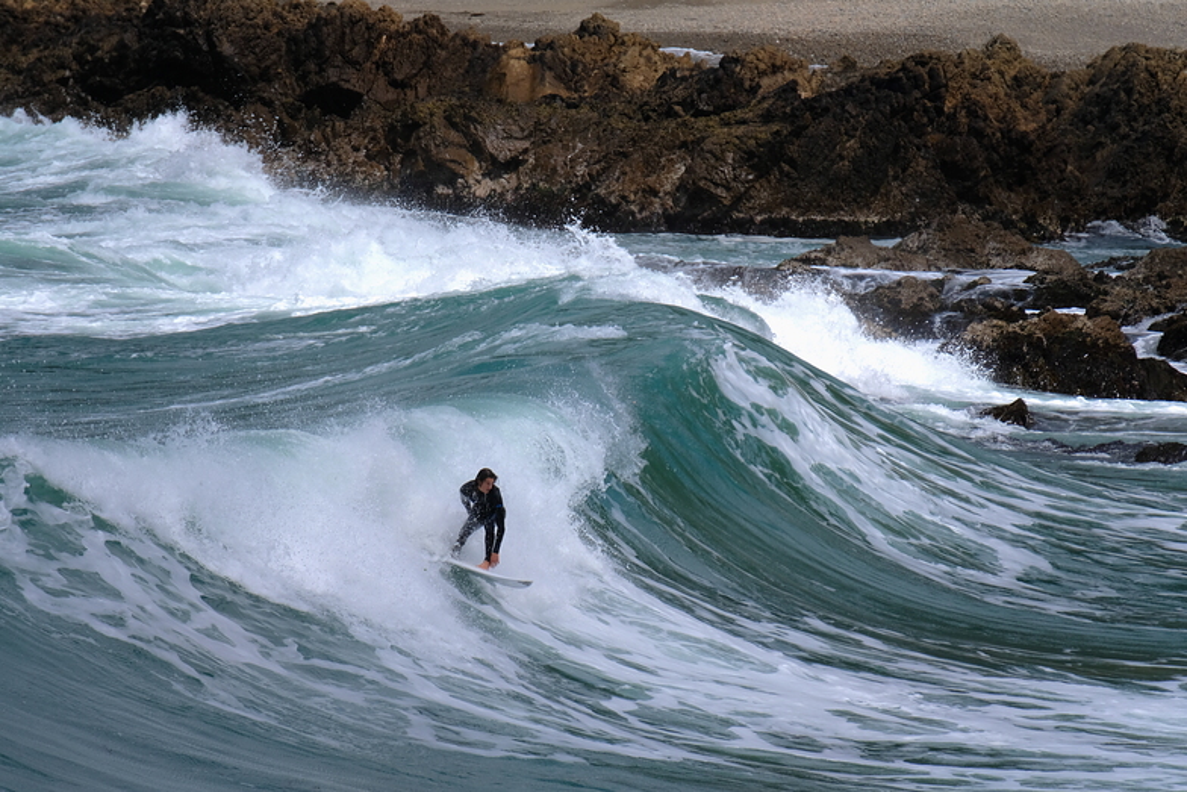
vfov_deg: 2.3
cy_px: 396
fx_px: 19786
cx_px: 594
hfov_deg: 3.4
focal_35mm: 600
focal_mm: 400
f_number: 6.3
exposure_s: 1/2000
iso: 200
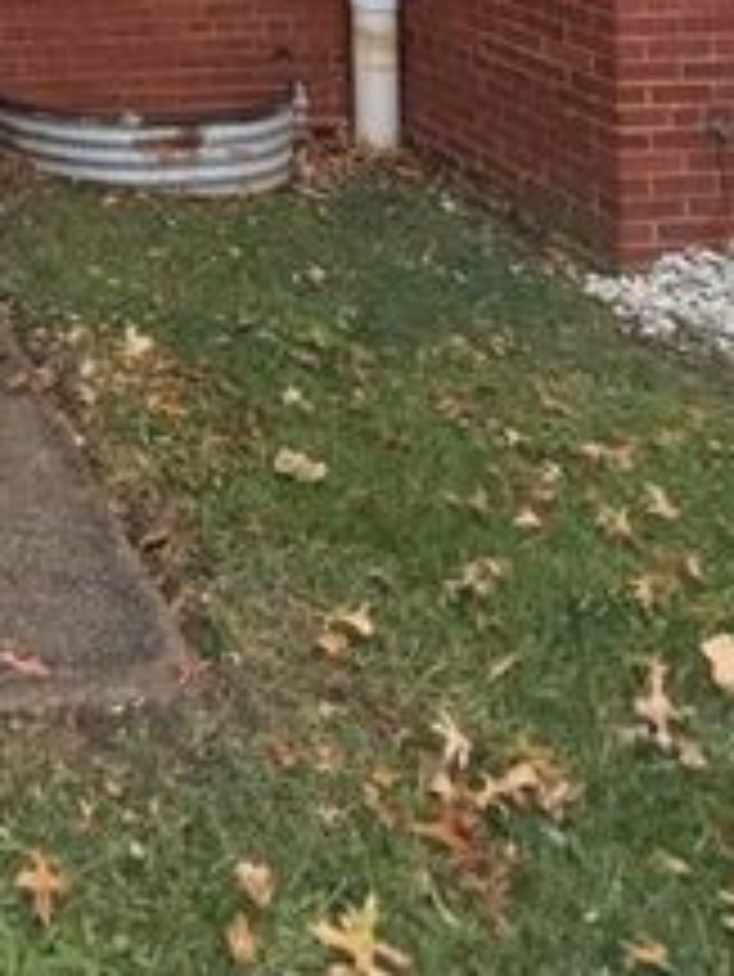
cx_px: -207
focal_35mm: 43
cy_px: -290
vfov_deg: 32.8
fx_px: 1215
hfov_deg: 28.1
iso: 16
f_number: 2.2
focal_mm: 2.22
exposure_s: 1/163
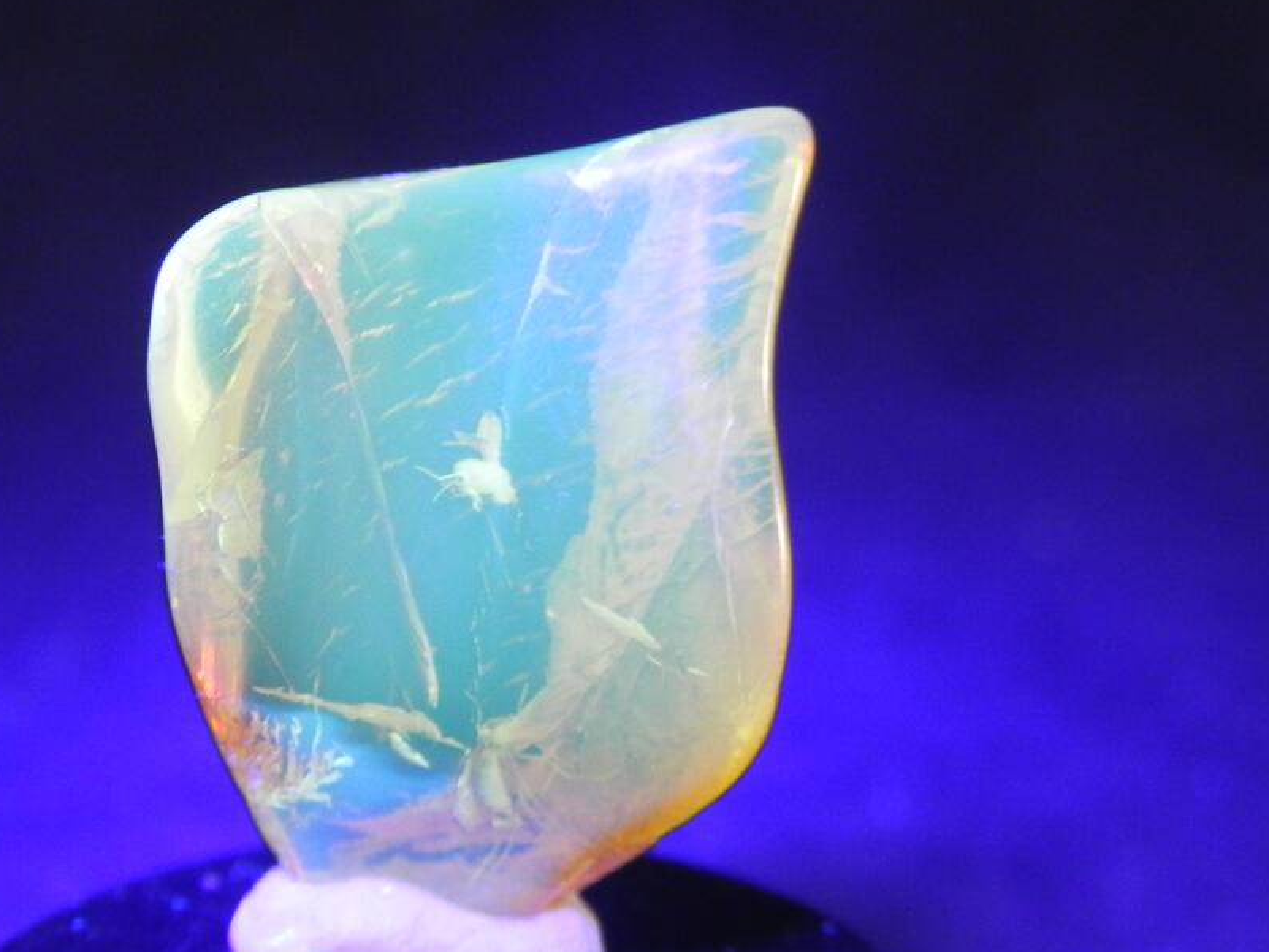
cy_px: 520
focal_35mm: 117
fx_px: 4290
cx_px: 461
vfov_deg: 12.7
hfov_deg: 16.8
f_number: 4
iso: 400
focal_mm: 13.4
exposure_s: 1/3.4
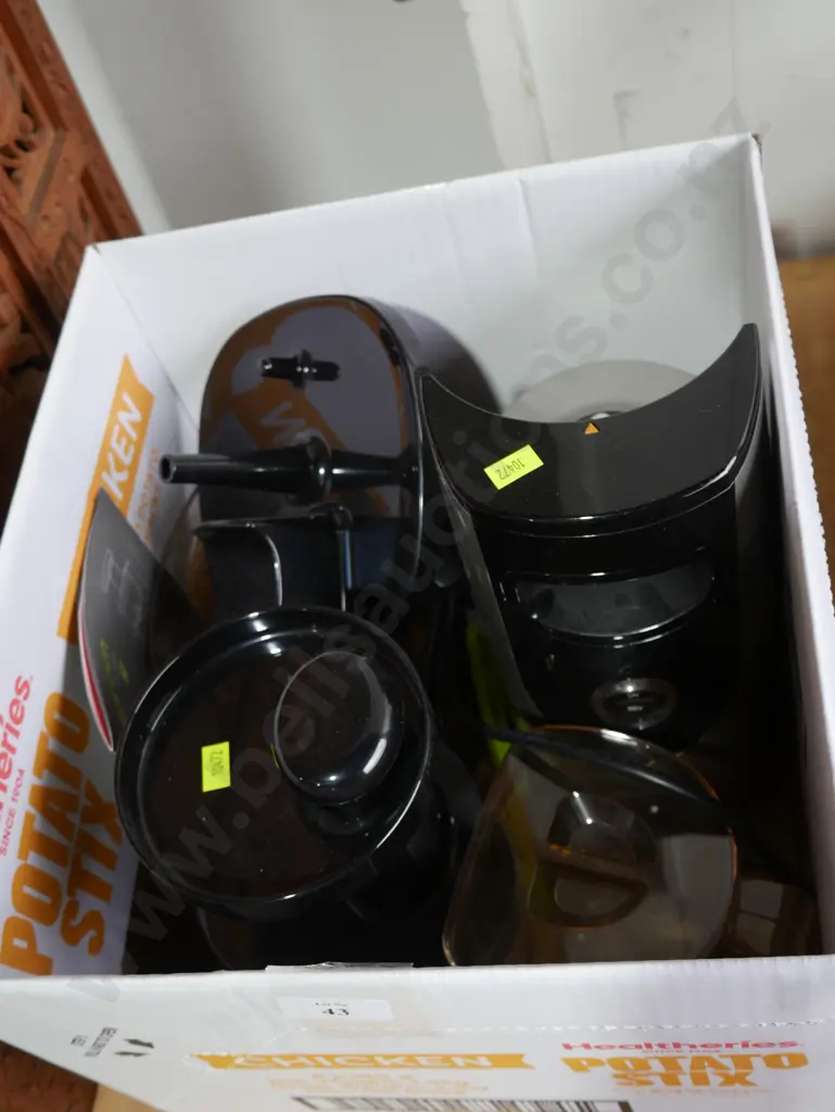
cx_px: 418
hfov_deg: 37.8
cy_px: 556
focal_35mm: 38
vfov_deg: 49.0
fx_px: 1221
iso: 250
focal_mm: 19
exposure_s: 1/60
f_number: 4.1
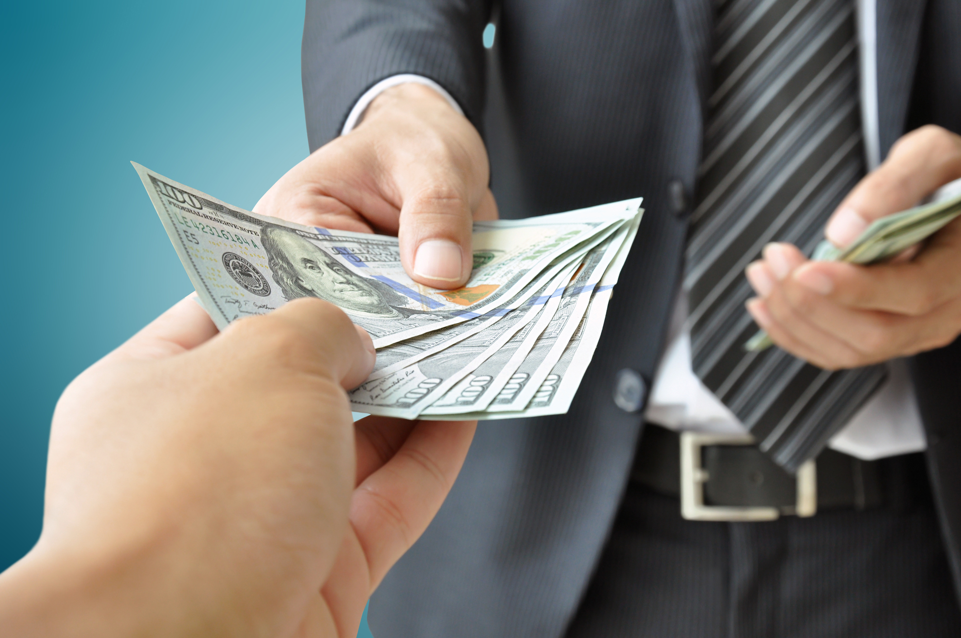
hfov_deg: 33.4
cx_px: 480
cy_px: 319
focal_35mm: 60
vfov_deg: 22.6
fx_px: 1600
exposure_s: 1/60
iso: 400
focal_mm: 40
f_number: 8
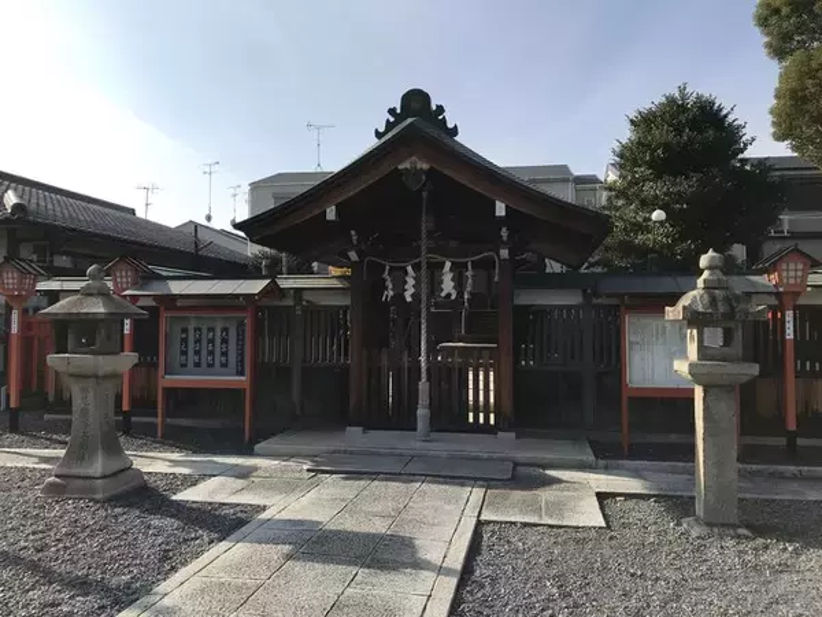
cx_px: 411
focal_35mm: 28
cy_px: 308
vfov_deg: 49.7
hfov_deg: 63.4
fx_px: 665
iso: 20
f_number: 1.8
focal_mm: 3.99
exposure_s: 1/2227
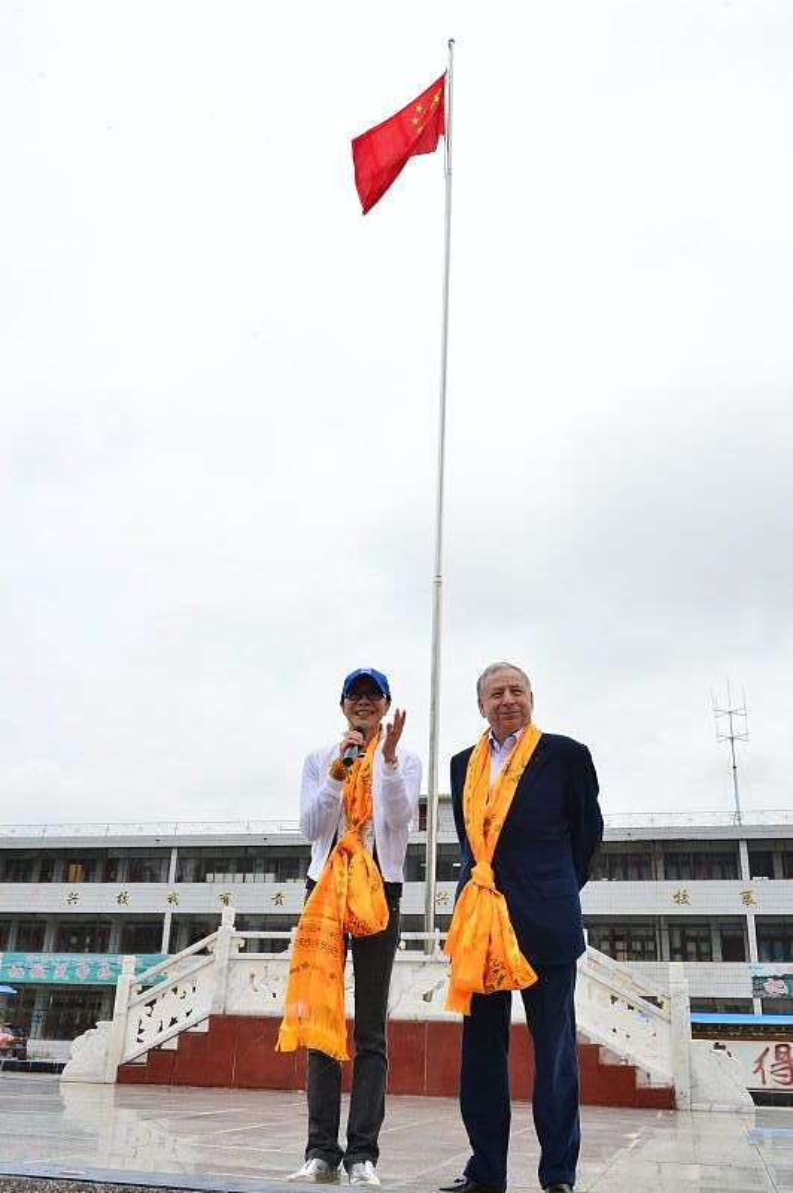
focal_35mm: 32
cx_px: 396
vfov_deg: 58.8
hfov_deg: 41.0
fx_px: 1059
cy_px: 596
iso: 250
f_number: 13
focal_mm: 32
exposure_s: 1/125
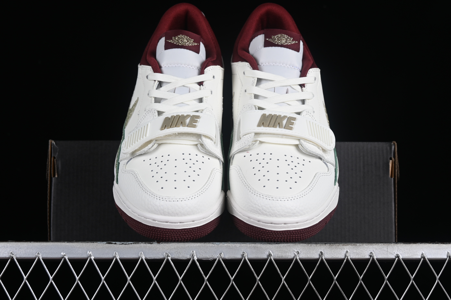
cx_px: 226
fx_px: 940
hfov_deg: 27.0
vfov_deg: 18.2
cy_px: 150
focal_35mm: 75
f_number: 8
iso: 160
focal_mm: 50
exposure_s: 1/80
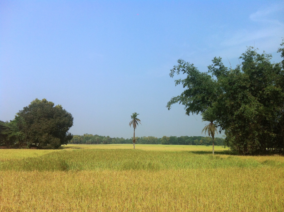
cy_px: 106
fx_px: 287
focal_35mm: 35
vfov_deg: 40.6
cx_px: 142
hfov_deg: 52.7
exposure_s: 1/1588
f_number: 2.8
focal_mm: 3.85
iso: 80
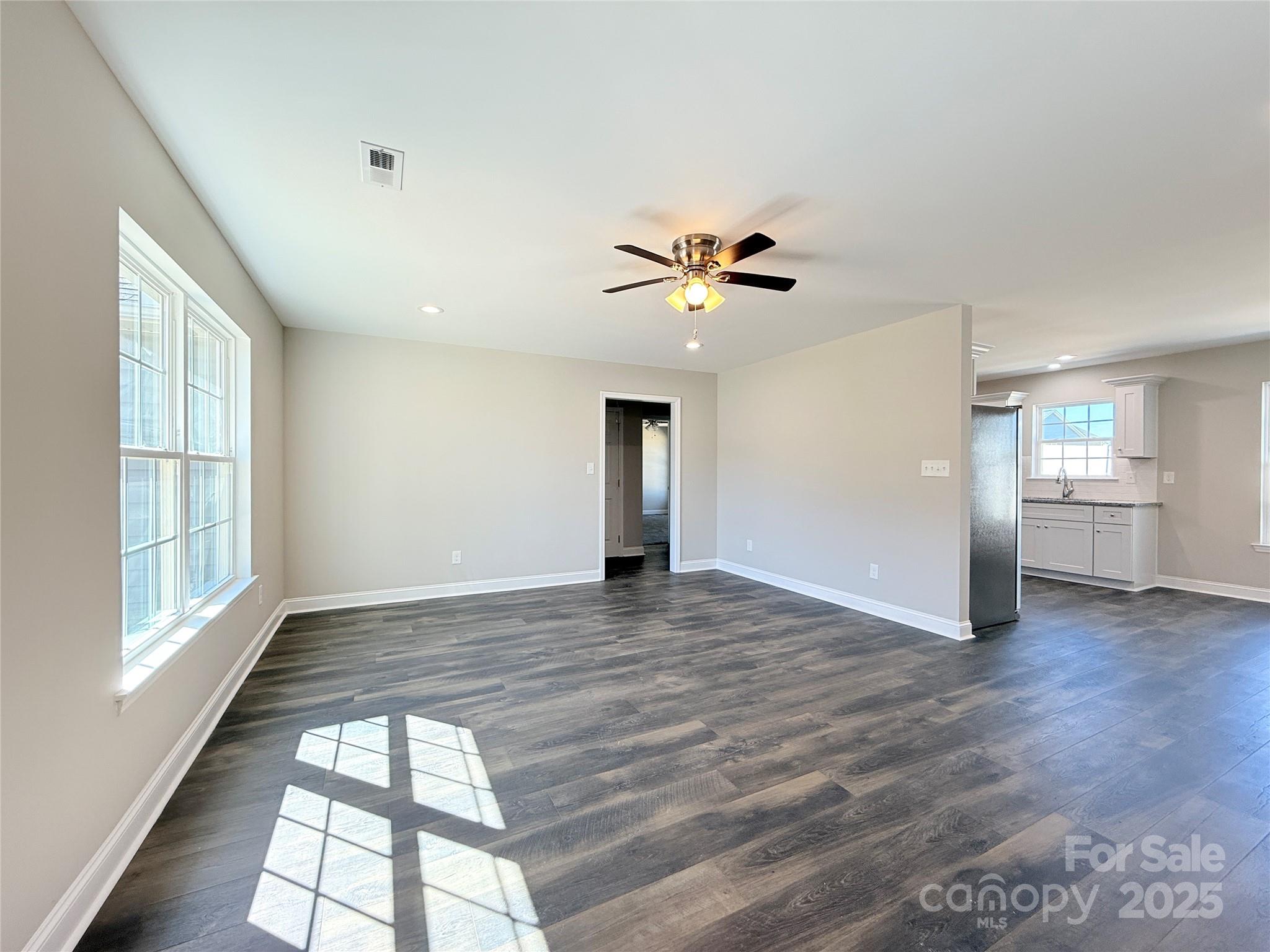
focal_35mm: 14
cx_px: 635
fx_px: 514
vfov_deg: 85.7
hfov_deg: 102.1
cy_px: 476
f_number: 2.2
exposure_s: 1/120
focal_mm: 2.22
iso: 80
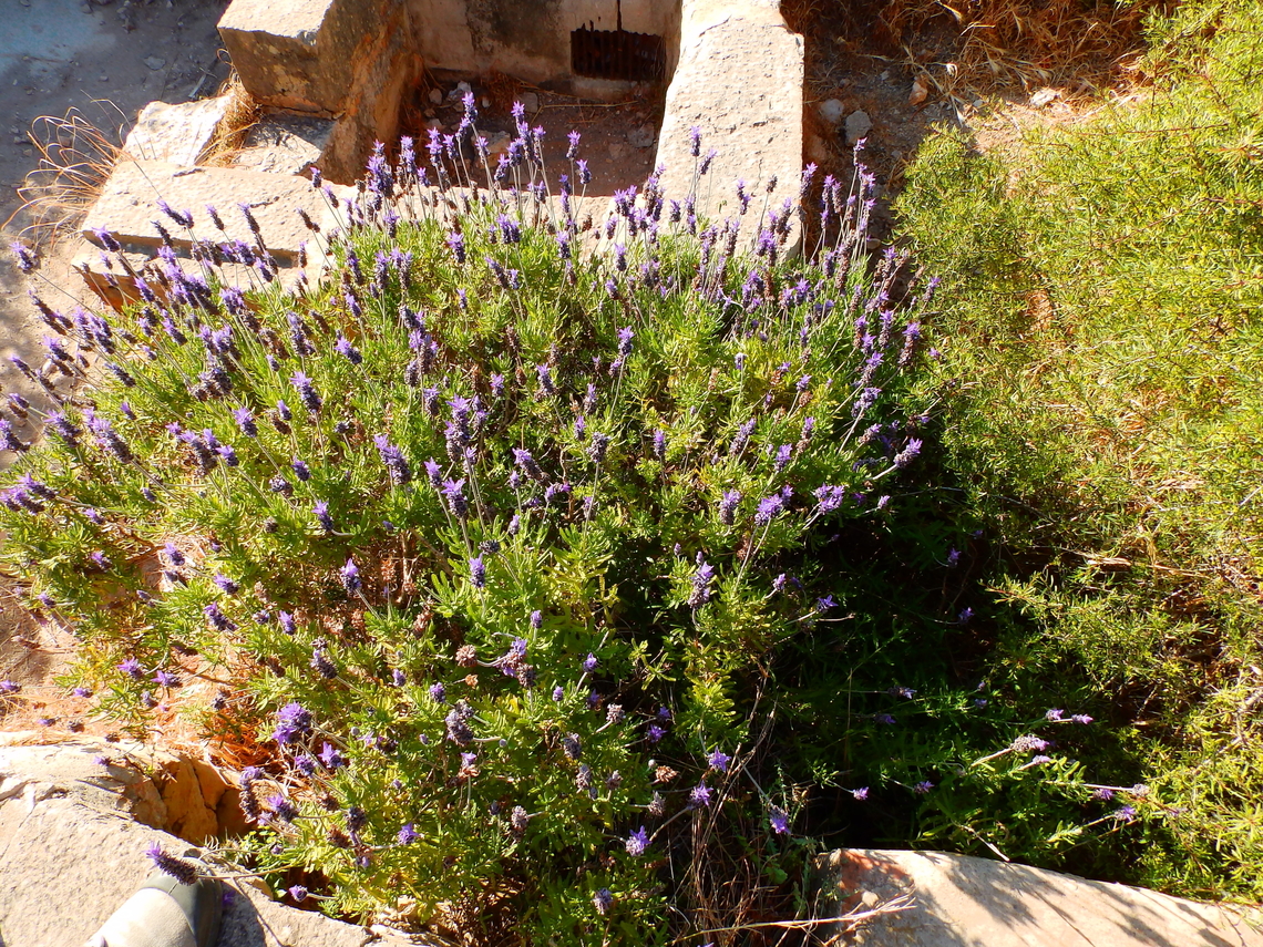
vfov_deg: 61.1
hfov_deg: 76.4
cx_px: 632
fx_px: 803
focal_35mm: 22
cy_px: 474
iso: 80
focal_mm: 4
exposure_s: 1/200
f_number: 4.5
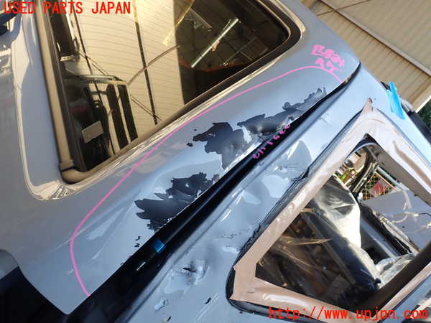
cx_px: 216
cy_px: 162
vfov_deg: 46.8
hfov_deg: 60.0
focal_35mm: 30
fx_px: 374
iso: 100
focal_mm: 5.4
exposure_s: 1/125
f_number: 3.2
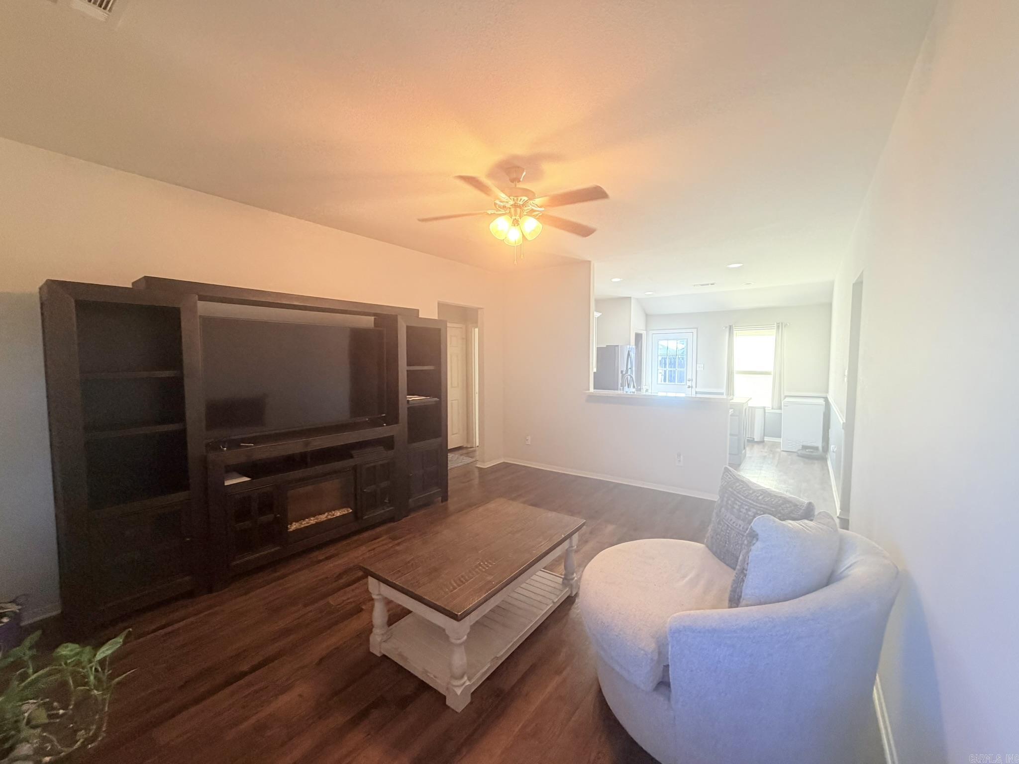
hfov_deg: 102.1
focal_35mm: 14
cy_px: 382
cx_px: 510
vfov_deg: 85.7
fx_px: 412
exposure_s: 1/60
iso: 250
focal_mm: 2.22
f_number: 2.2
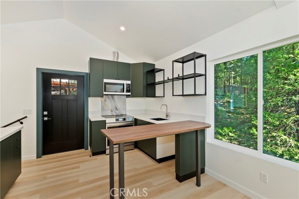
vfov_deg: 77.4
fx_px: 125
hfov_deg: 100.4
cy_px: 100
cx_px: 150
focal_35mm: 15
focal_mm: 10
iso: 320
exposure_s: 1/30
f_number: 8
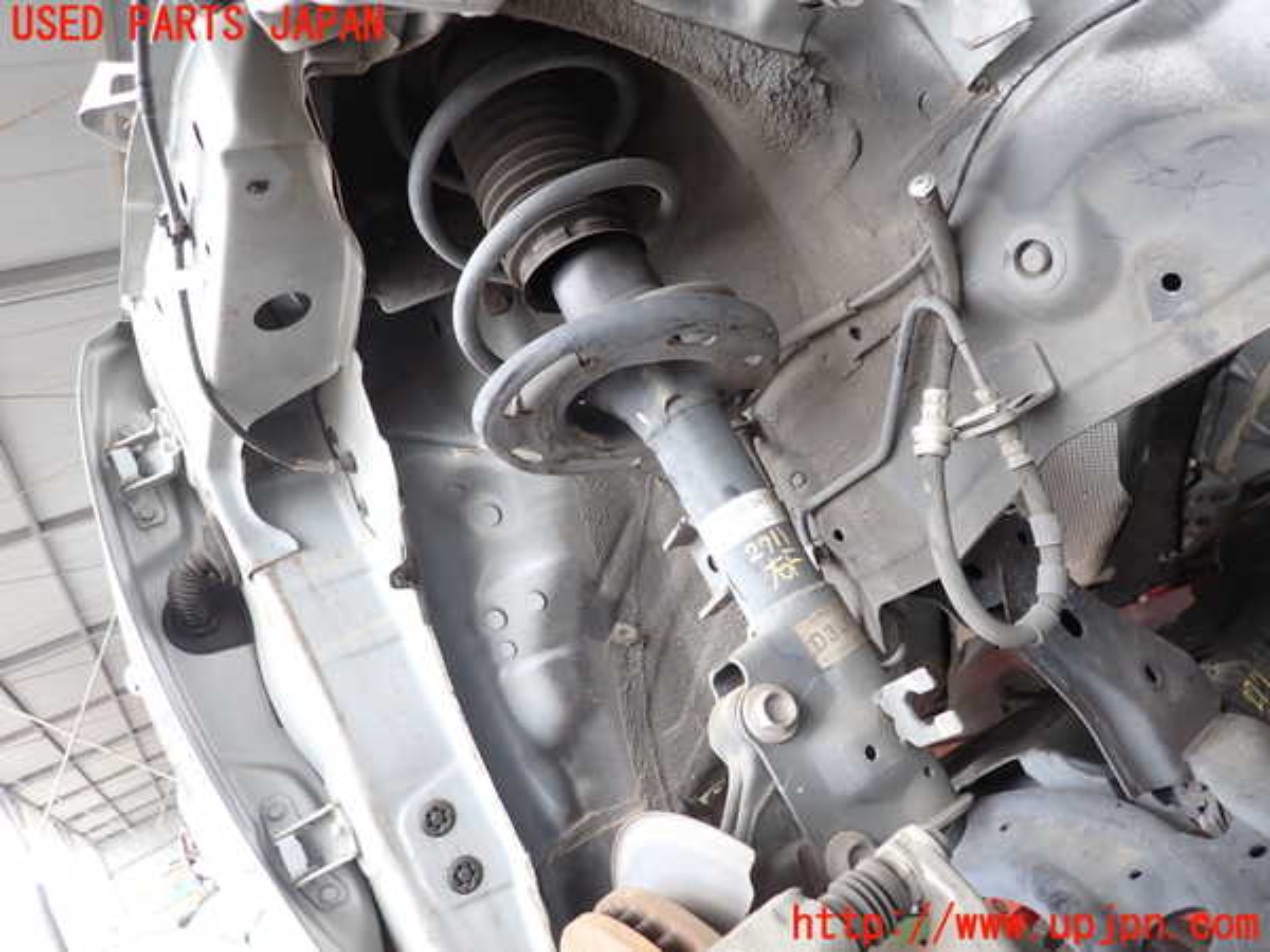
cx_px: 635
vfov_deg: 54.9
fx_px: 917
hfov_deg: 69.4
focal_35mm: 25
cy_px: 476
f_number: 2
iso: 100
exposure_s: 1/100
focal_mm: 4.5
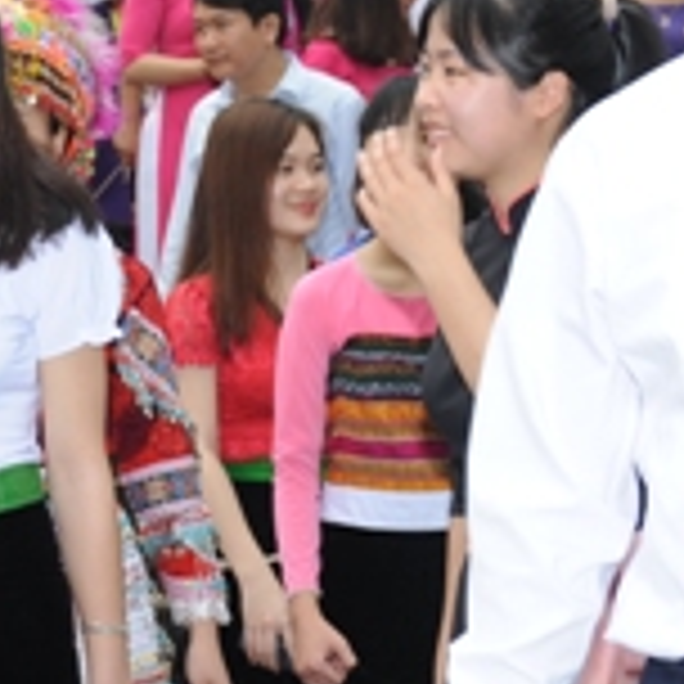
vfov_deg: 9.9
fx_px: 3912
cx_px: -245
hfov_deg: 9.8
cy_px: 76
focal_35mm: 175
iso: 250
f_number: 6.3
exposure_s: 1/160
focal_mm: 52
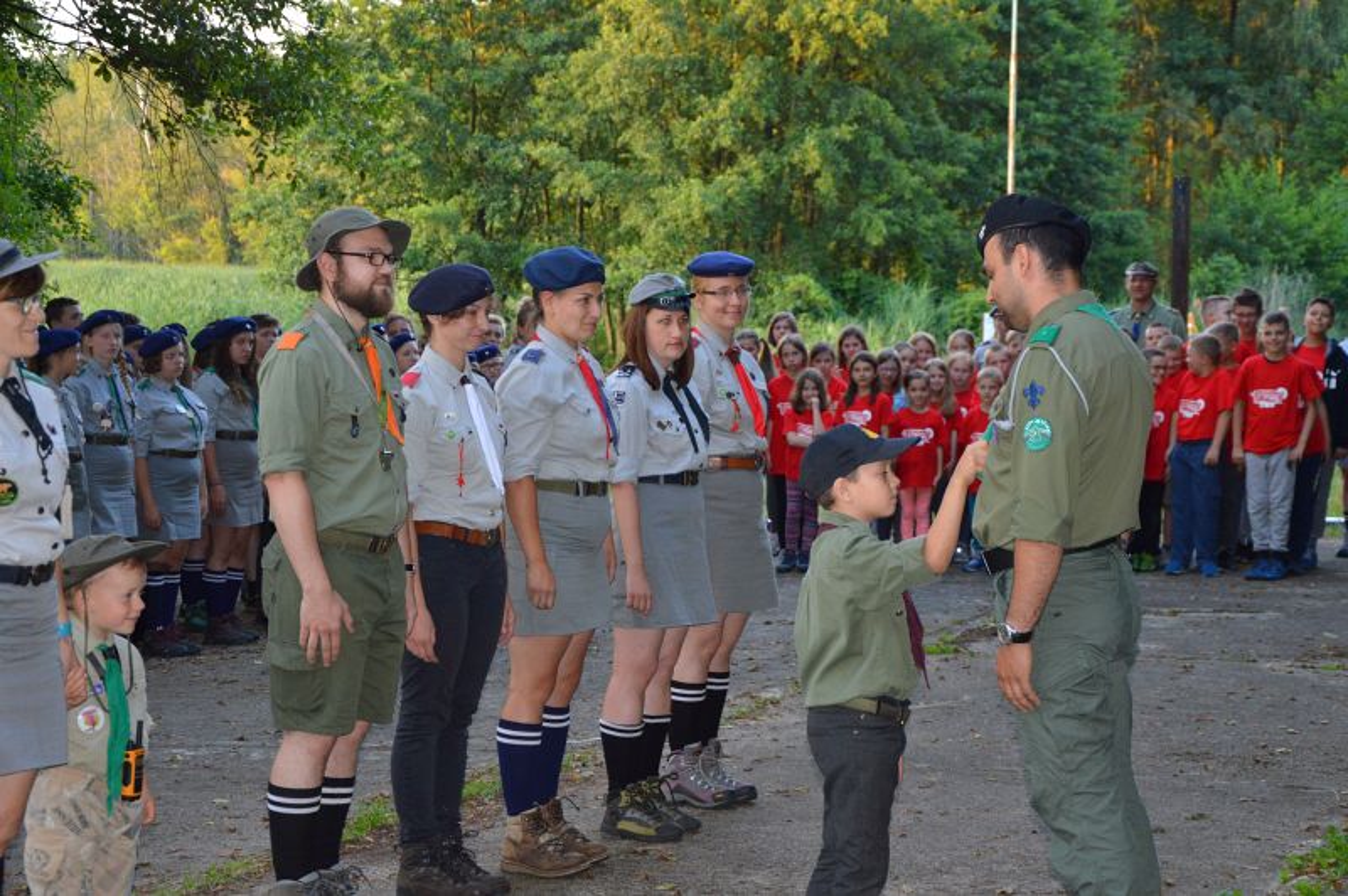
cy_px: 448
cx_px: 674
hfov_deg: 26.0
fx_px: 2918
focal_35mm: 78
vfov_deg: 17.5
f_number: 5
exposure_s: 1/60
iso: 640
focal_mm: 52
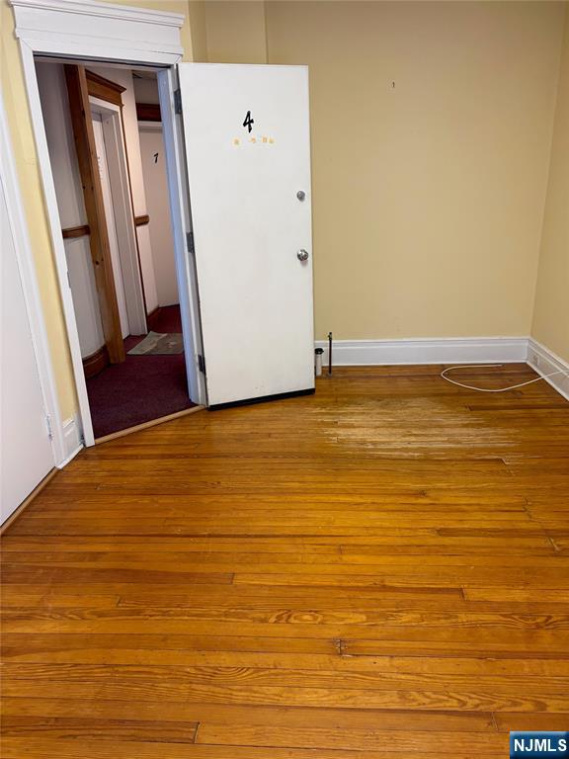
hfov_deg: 53.1
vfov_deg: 67.3
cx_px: 284
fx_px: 570
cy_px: 380
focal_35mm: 26
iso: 200
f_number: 1.6
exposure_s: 1/60
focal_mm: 5.96
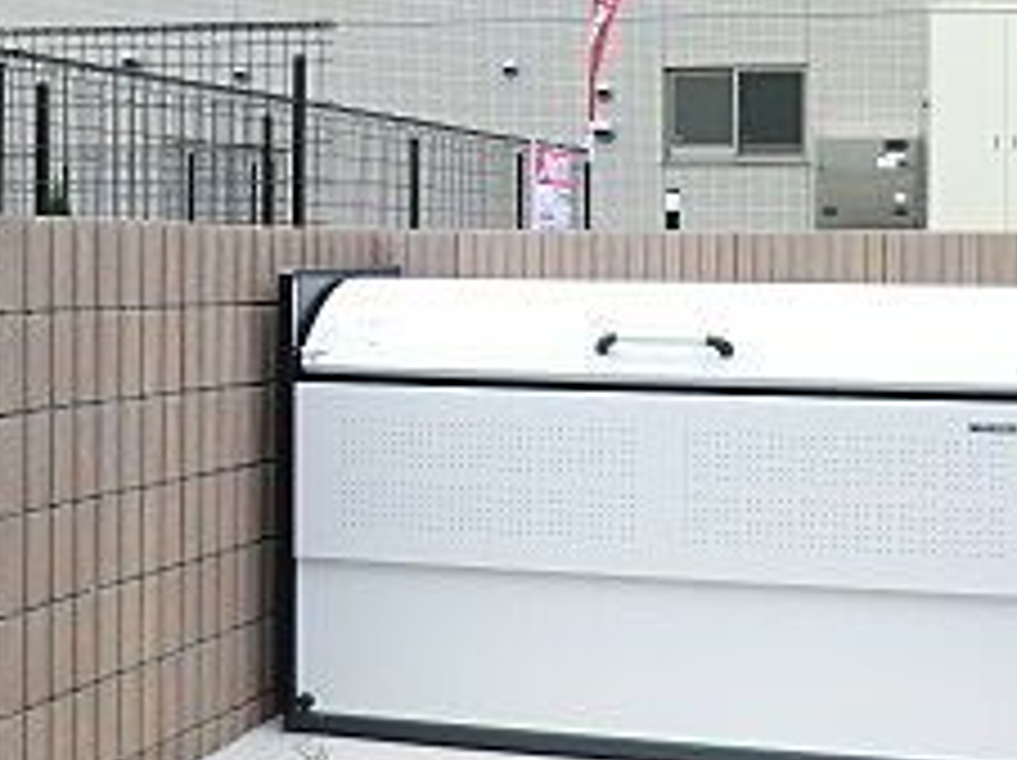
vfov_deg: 21.5
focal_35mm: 68
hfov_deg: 28.6
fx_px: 1996
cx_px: 477
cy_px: 270
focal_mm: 4.3
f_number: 3.2
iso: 80
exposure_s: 1/100
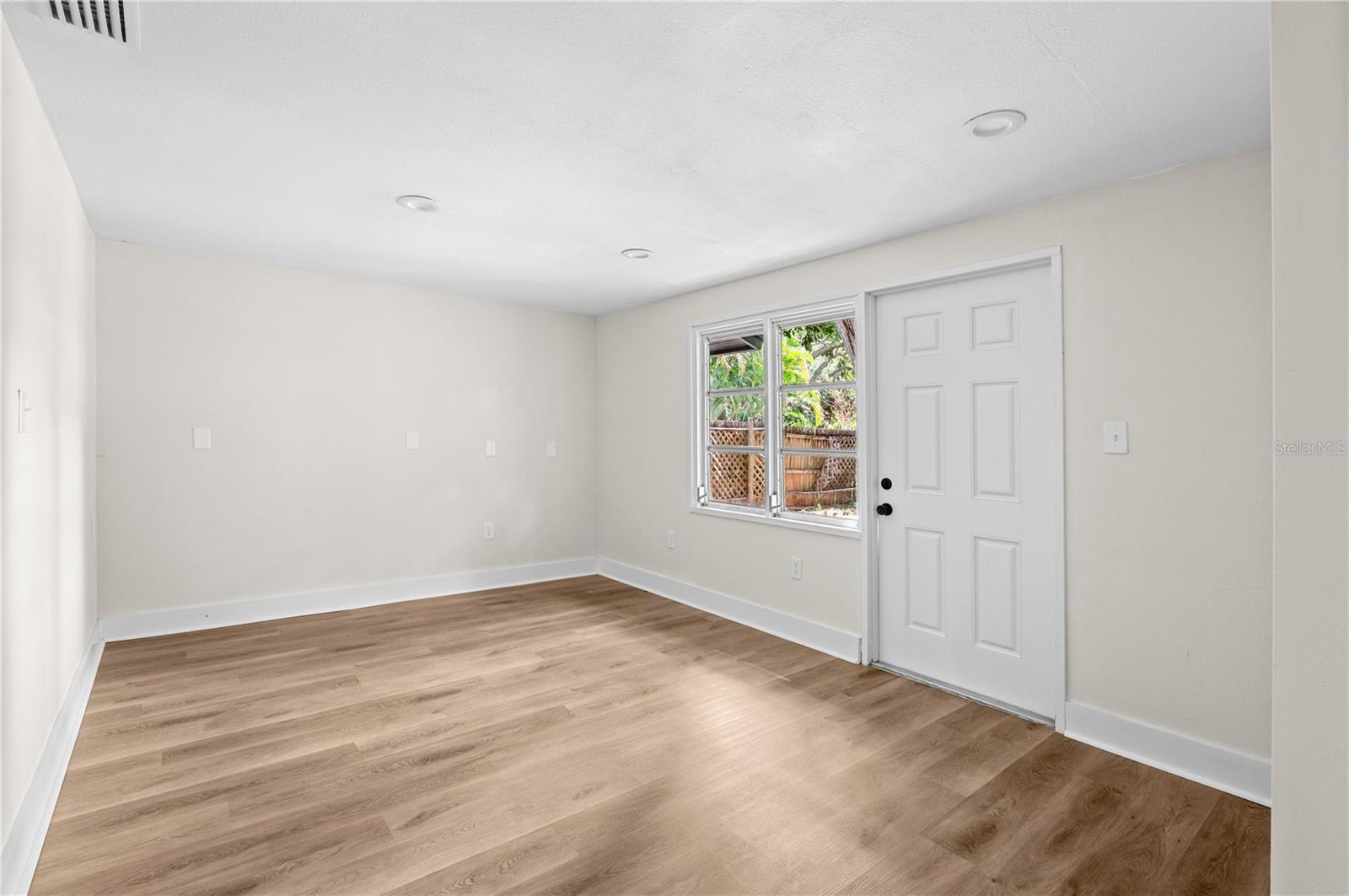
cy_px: 448
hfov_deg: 96.8
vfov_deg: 73.6
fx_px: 599
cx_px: 674
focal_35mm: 16
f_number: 10
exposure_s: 1/2
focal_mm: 16
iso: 320
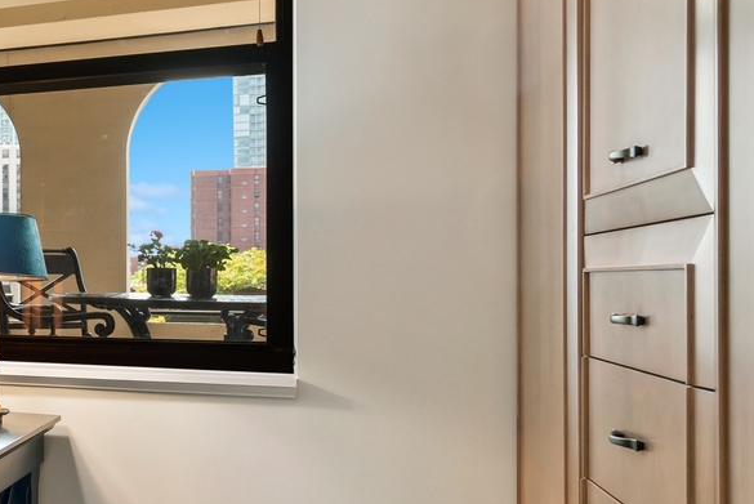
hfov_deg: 32.0
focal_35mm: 47
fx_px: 985
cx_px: -222
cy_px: 266
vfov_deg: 28.7
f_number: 8
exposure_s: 1/5
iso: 200
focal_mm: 17
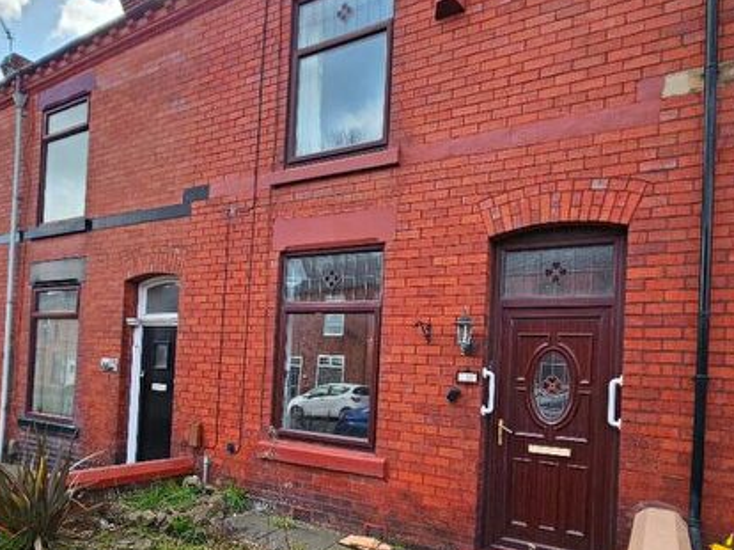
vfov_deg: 59.9
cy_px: 358
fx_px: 466
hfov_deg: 76.4
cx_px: 372
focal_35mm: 22
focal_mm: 2.2
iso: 50
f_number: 2.2
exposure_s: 1/932
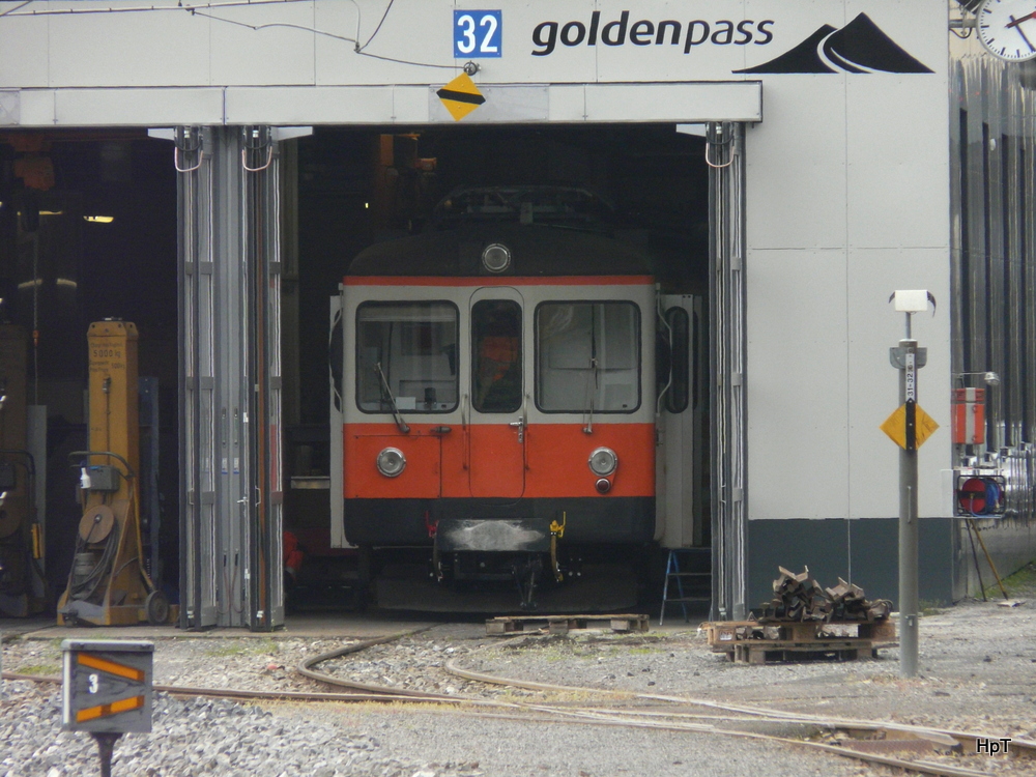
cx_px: 518
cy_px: 388
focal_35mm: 423
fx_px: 12660
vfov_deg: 3.5
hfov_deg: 4.7
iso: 400
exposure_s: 1/400
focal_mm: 69.4
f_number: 4
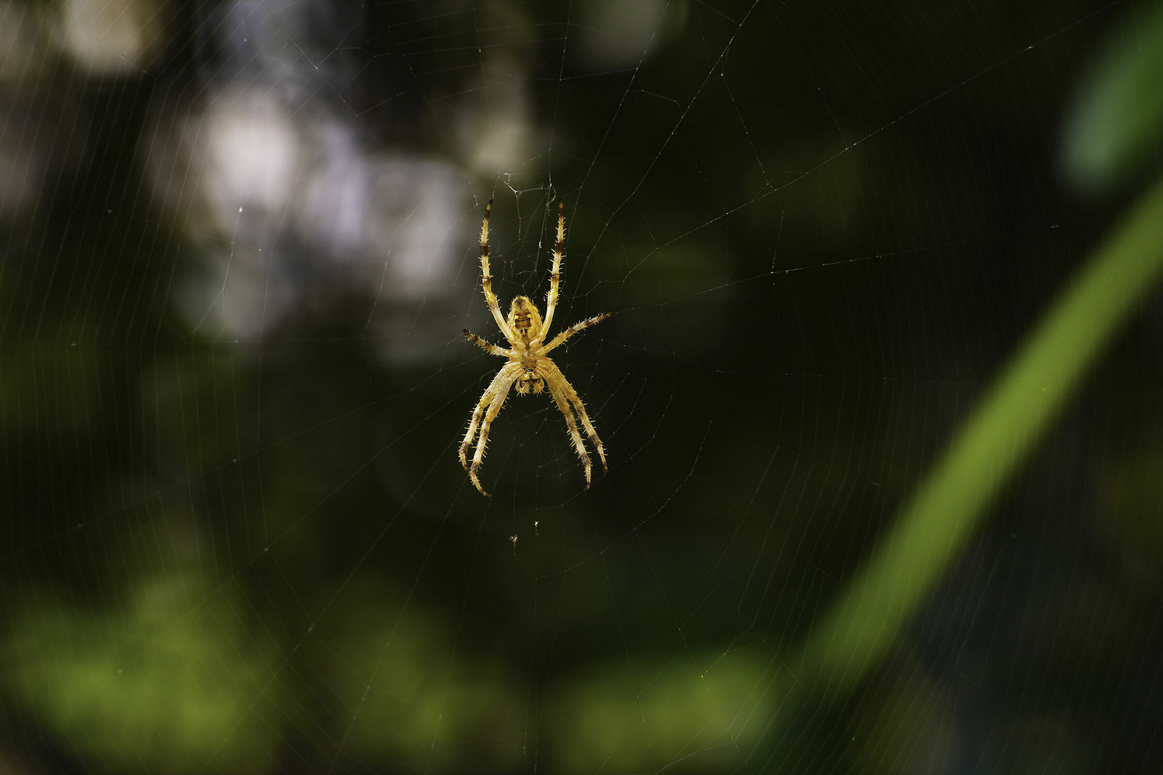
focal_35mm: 105
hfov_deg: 19.5
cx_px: 582
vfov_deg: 13.0
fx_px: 3392
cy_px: 388
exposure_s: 1/80
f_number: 4
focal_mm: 105
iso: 100
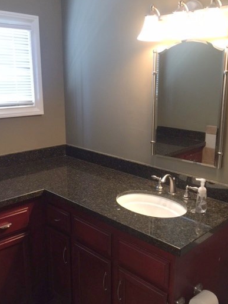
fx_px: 316
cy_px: 163
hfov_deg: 39.6
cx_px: 120
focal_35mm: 36
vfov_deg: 51.3
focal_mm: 4.15
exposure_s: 1/15
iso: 64
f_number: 2.2
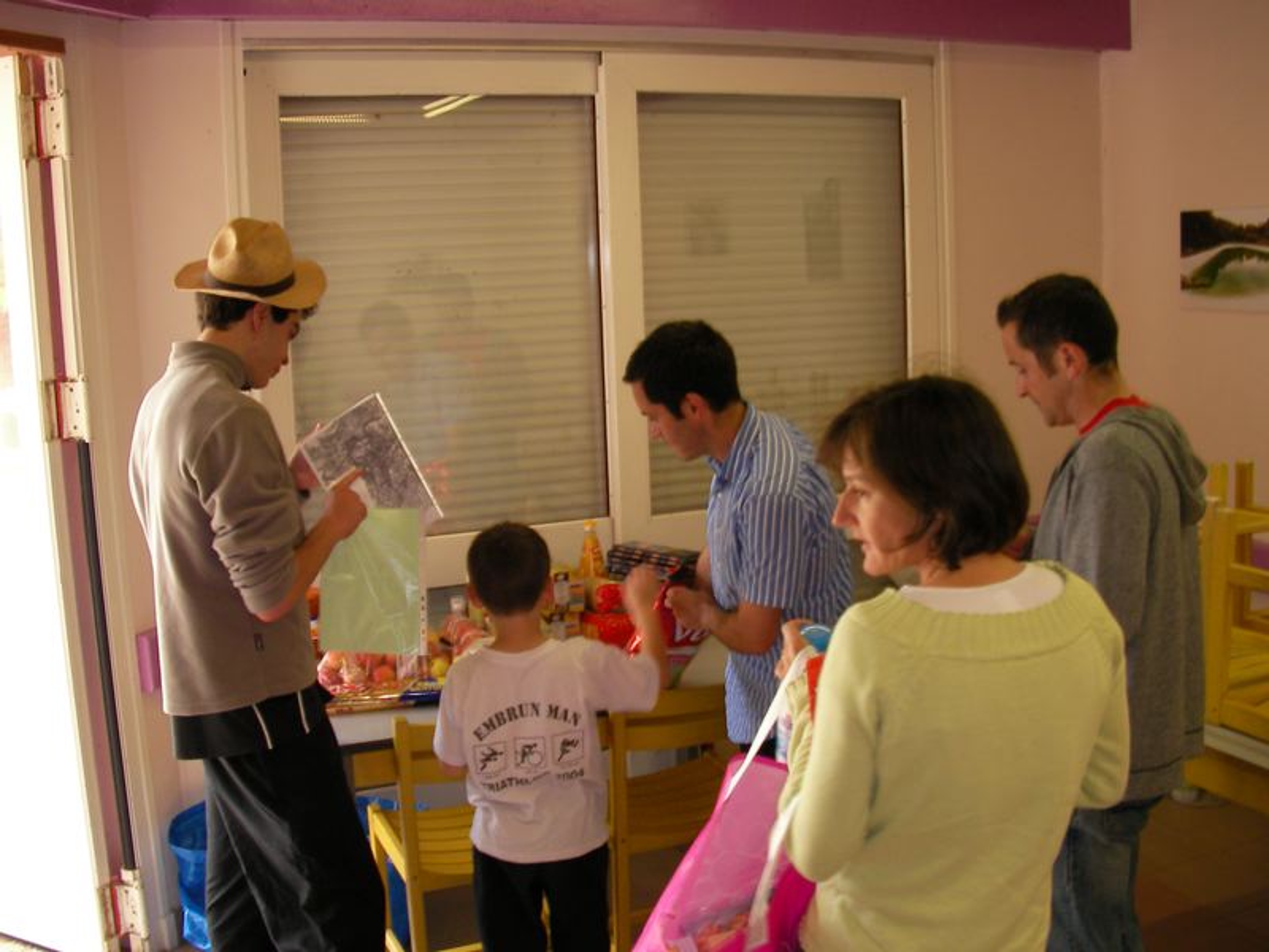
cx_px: 634
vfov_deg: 35.1
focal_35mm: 41
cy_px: 476
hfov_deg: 45.8
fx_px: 1503
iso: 100
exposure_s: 1/30
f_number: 3.5
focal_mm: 6.3
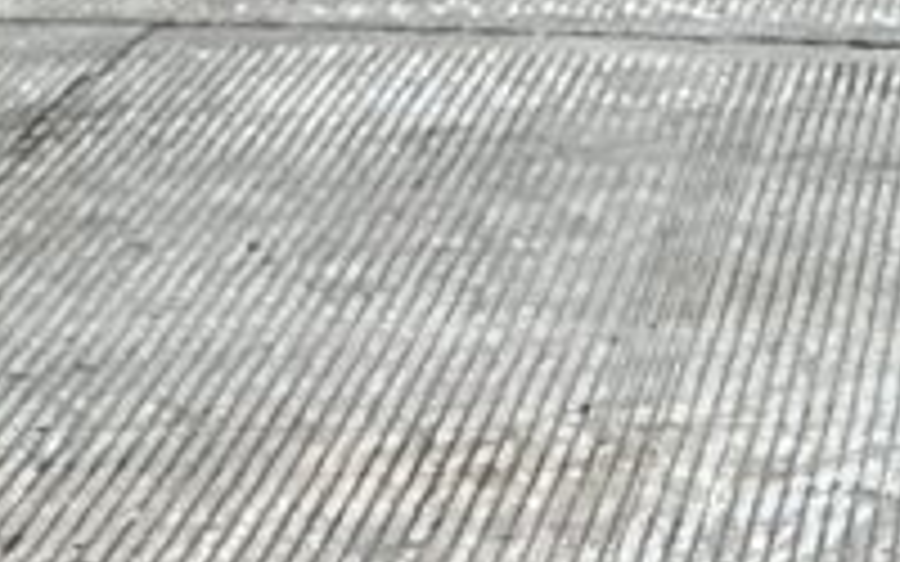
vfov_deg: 8.4
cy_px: 904
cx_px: 1953
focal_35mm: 152
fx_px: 3728
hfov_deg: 11.9
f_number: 1.8
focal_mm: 3
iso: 16
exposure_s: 1/122
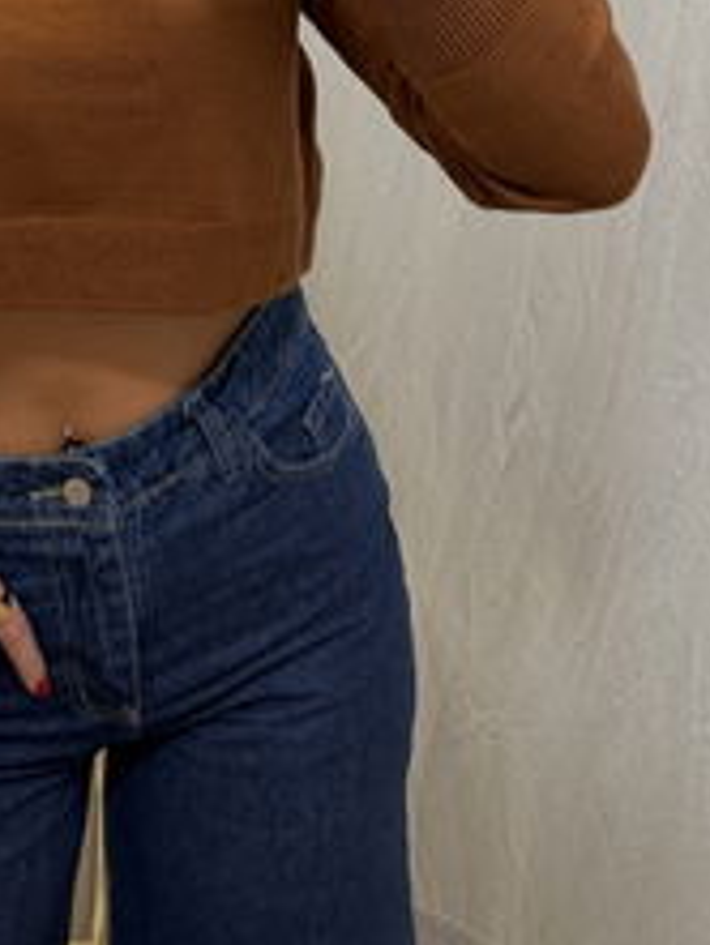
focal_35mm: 58
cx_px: 94
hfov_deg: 24.6
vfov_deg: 29.4
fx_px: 1585
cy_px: -135
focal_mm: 6.76
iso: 160
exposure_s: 1/100
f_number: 1.78
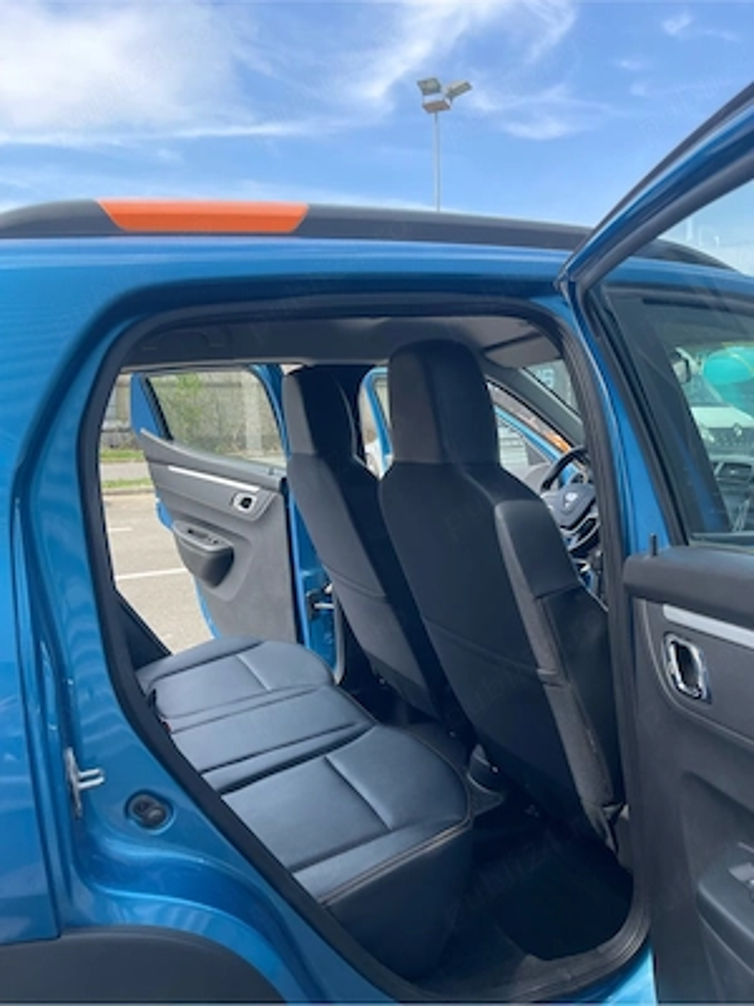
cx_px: 377
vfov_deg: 69.4
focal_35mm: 25
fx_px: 726
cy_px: 503
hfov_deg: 54.9
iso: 32
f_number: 1.6
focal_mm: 5.1
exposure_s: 1/561
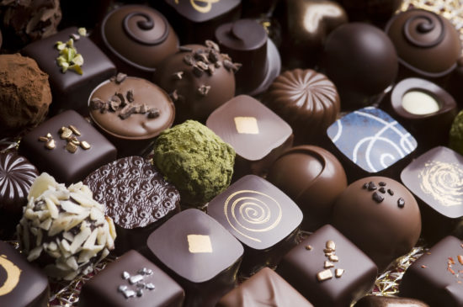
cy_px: 154
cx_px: 232
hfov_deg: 13.1
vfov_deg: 8.7
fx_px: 2023
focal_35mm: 158
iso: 200
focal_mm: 105
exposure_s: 1/200
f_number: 7.1
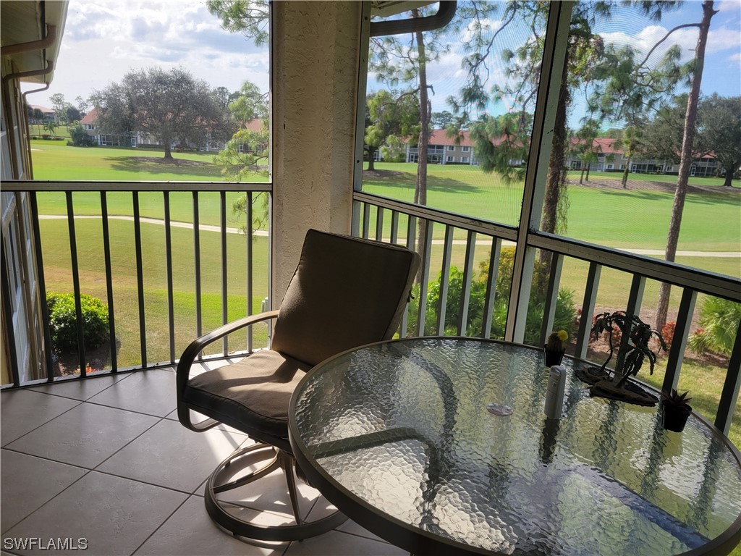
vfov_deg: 53.1
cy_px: 278
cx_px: 370
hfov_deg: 67.3
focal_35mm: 26
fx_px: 557
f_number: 1.8
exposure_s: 1/671
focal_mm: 5.4
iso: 40
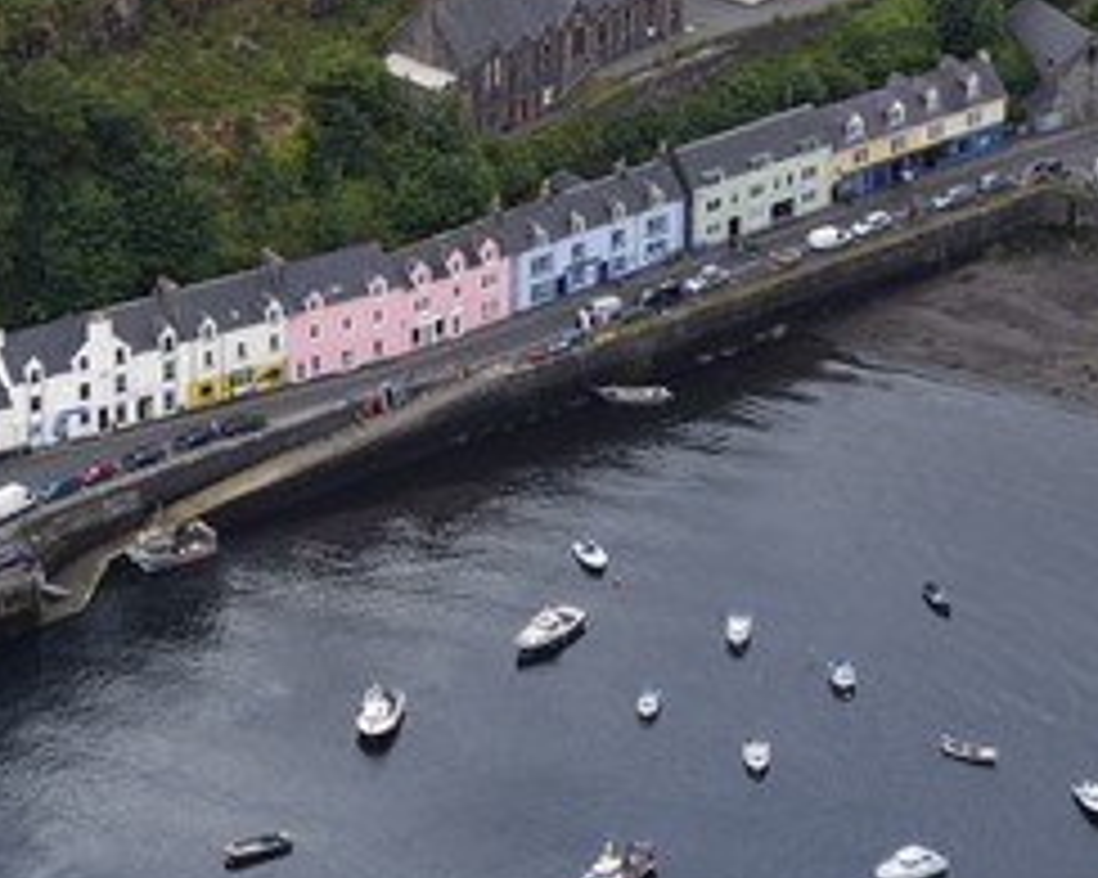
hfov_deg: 6.0
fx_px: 10492
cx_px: 212
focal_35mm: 323
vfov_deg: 4.8
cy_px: 419
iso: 800
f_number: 7.1
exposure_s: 1/800
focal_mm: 200
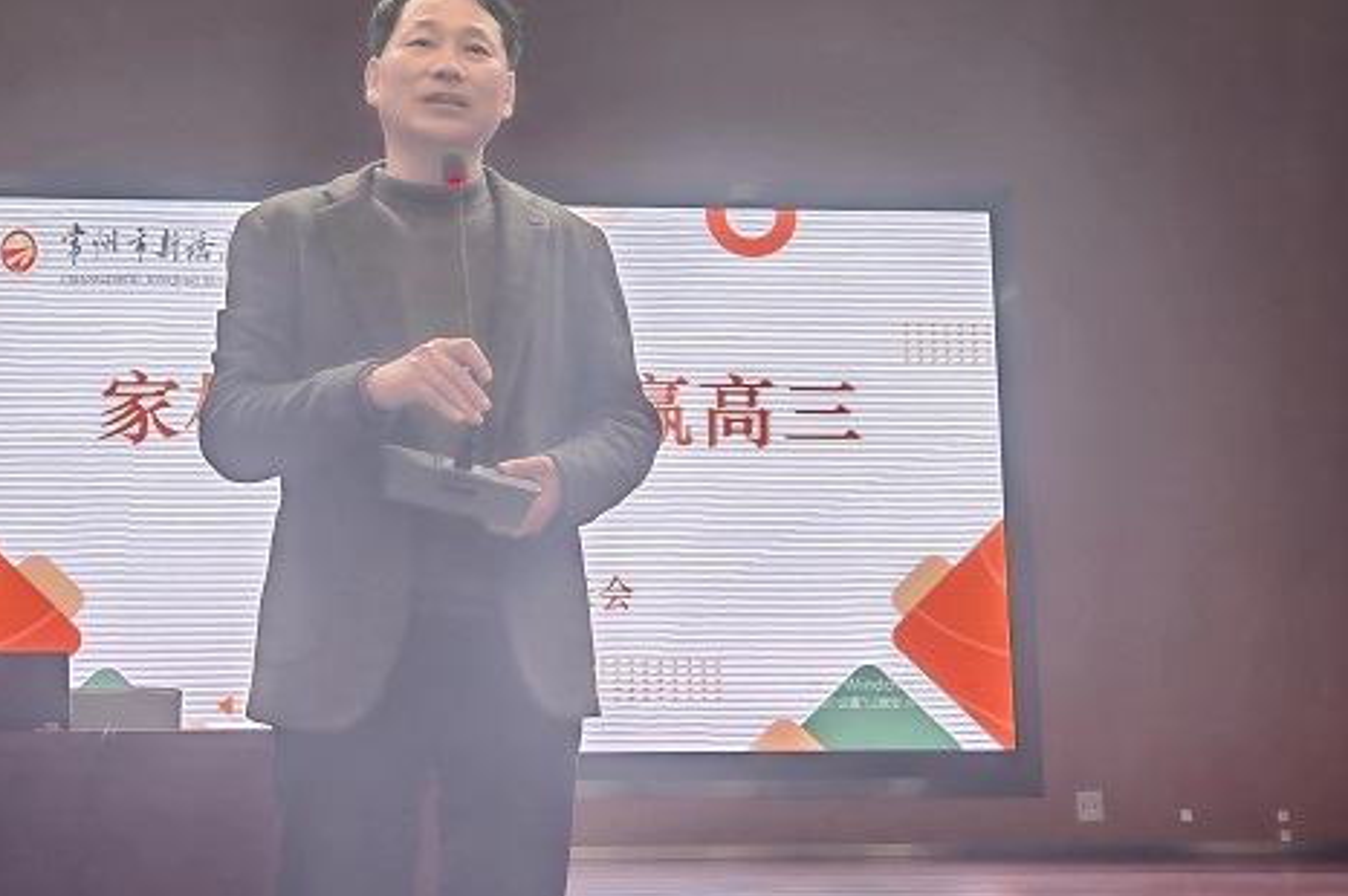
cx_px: 566
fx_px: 2245
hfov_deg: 33.4
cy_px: 301
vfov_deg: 22.5
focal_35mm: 60
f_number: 1.9
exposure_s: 1/50
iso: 200
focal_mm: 6.67
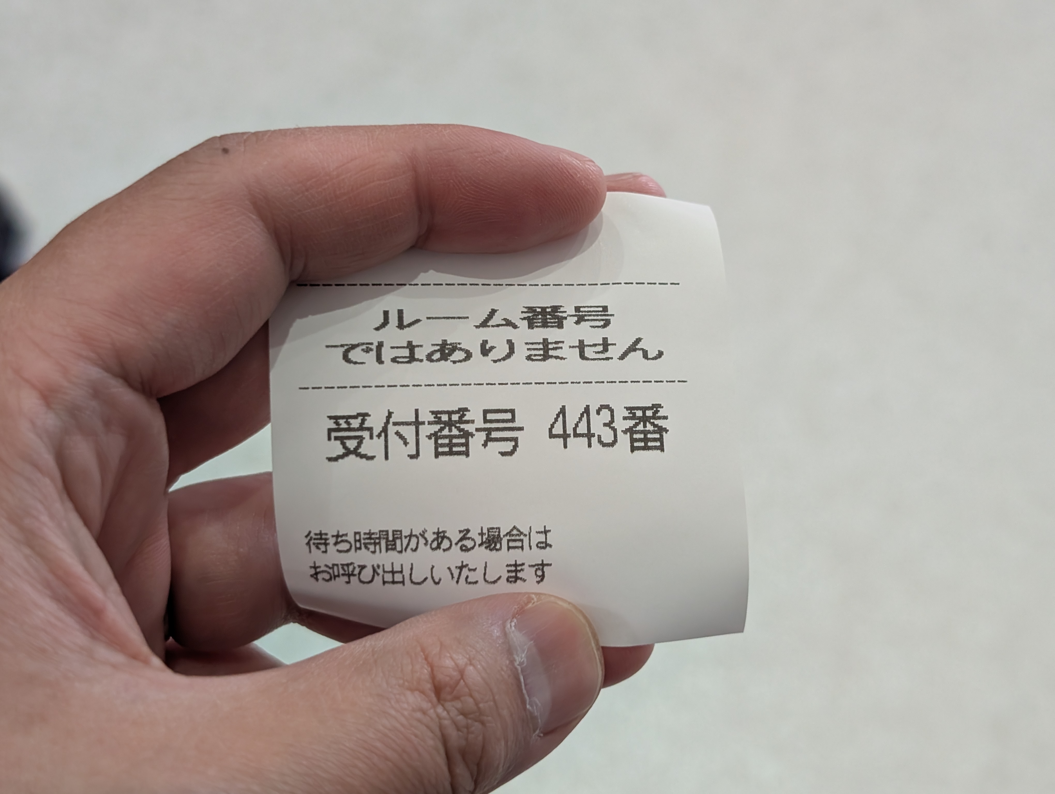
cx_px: 528
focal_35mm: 49
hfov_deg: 38.9
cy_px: 397
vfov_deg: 29.7
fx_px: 1495
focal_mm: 6.9
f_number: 1.68
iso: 263
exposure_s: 1/335
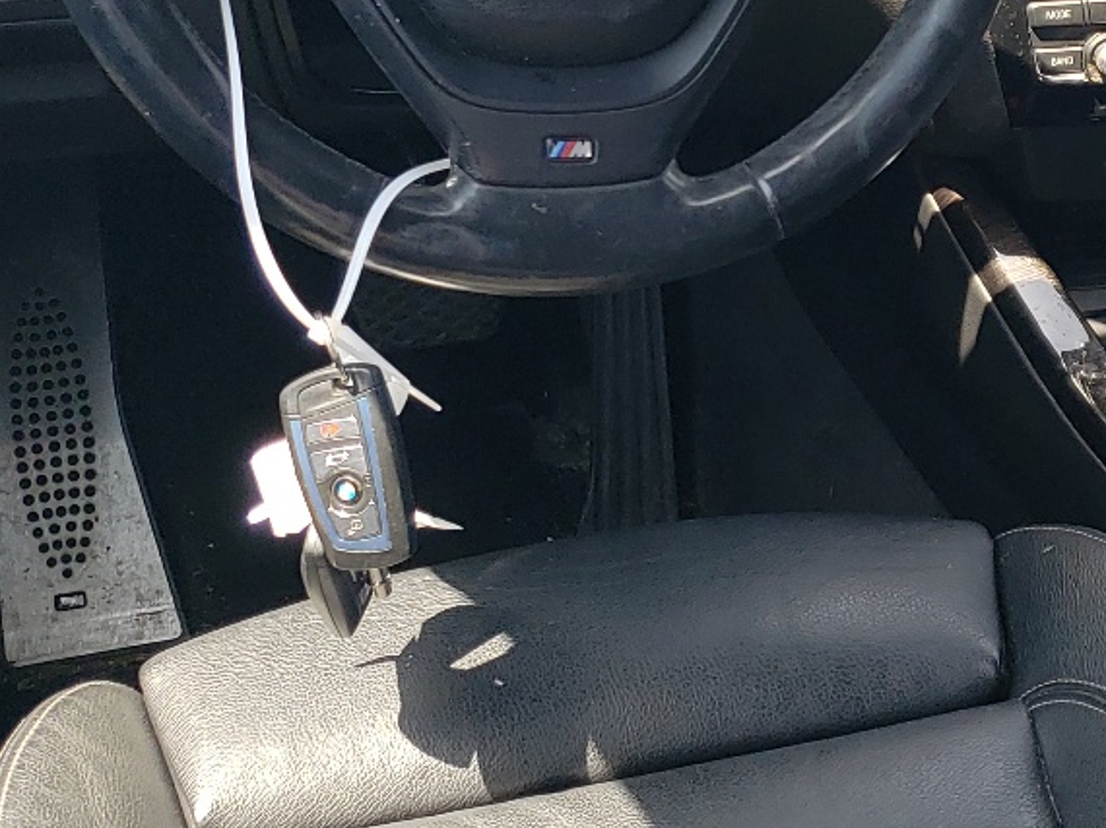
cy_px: 157
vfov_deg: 19.9
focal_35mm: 73
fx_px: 2331
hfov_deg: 25.8
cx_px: 1005
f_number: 1.5
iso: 50
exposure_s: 1/270
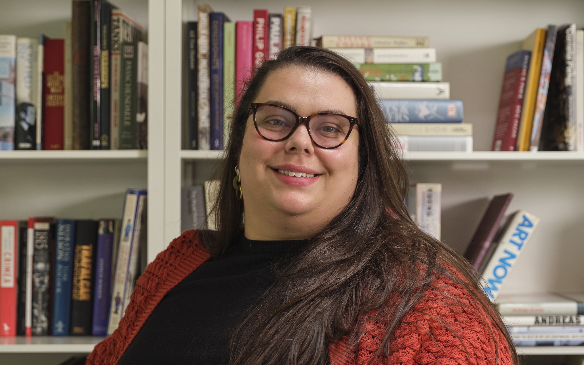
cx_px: 334
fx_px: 1401
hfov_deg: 23.5
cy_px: 274
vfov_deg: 14.8
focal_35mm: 88
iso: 800
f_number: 5
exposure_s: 1/125
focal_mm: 64
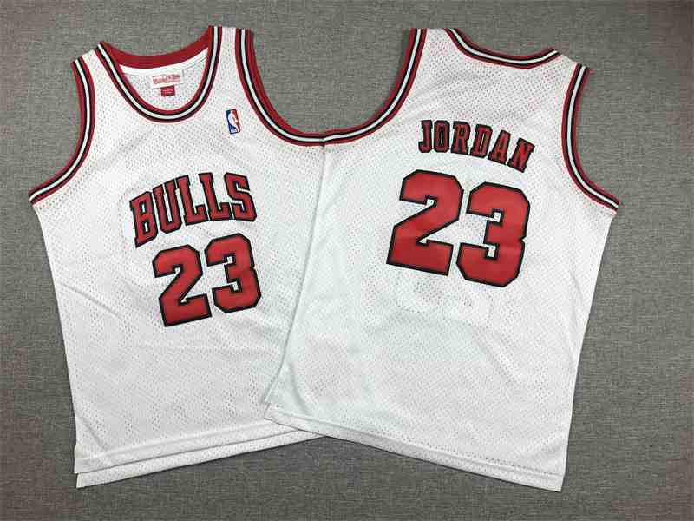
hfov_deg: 63.4
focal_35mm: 28
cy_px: 260
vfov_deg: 49.7
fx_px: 561
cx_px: 347
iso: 20
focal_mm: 3.99
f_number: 1.8
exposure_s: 1/113
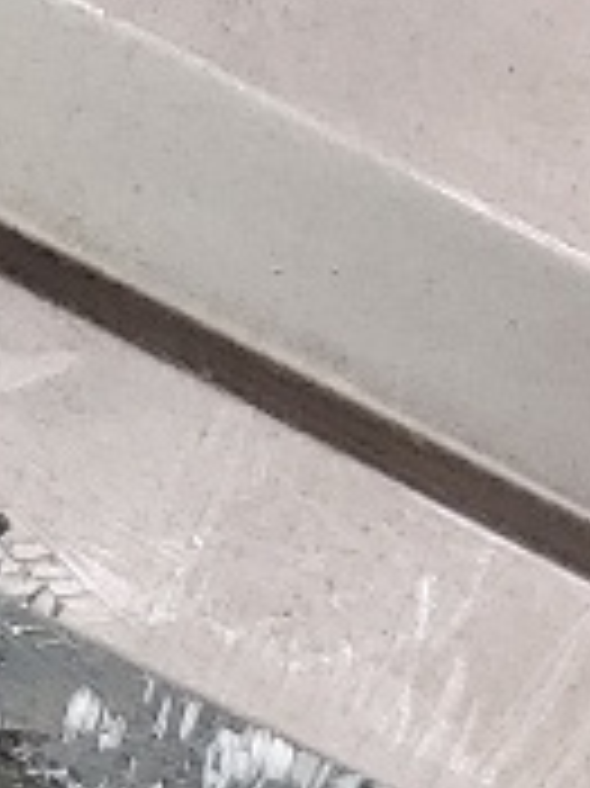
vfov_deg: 8.2
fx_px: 5415
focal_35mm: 238
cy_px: -212
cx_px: -230
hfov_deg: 6.2
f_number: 1.5
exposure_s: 1/120
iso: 50
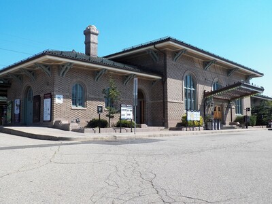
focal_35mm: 35
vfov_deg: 40.7
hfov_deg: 52.6
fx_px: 275
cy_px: 102
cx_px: 136
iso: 125
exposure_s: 1/800
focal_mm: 6.3
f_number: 4
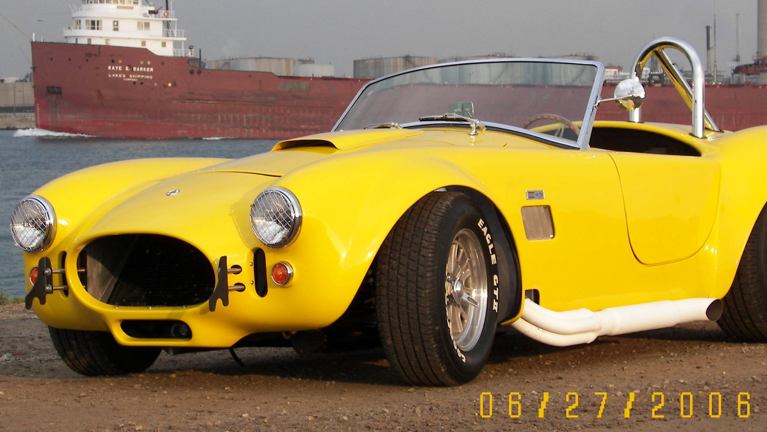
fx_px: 2787
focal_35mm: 137
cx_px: 384
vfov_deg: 8.8
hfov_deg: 15.7
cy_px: 134
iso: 50
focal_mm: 17.3
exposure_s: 1/125
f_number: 3.2
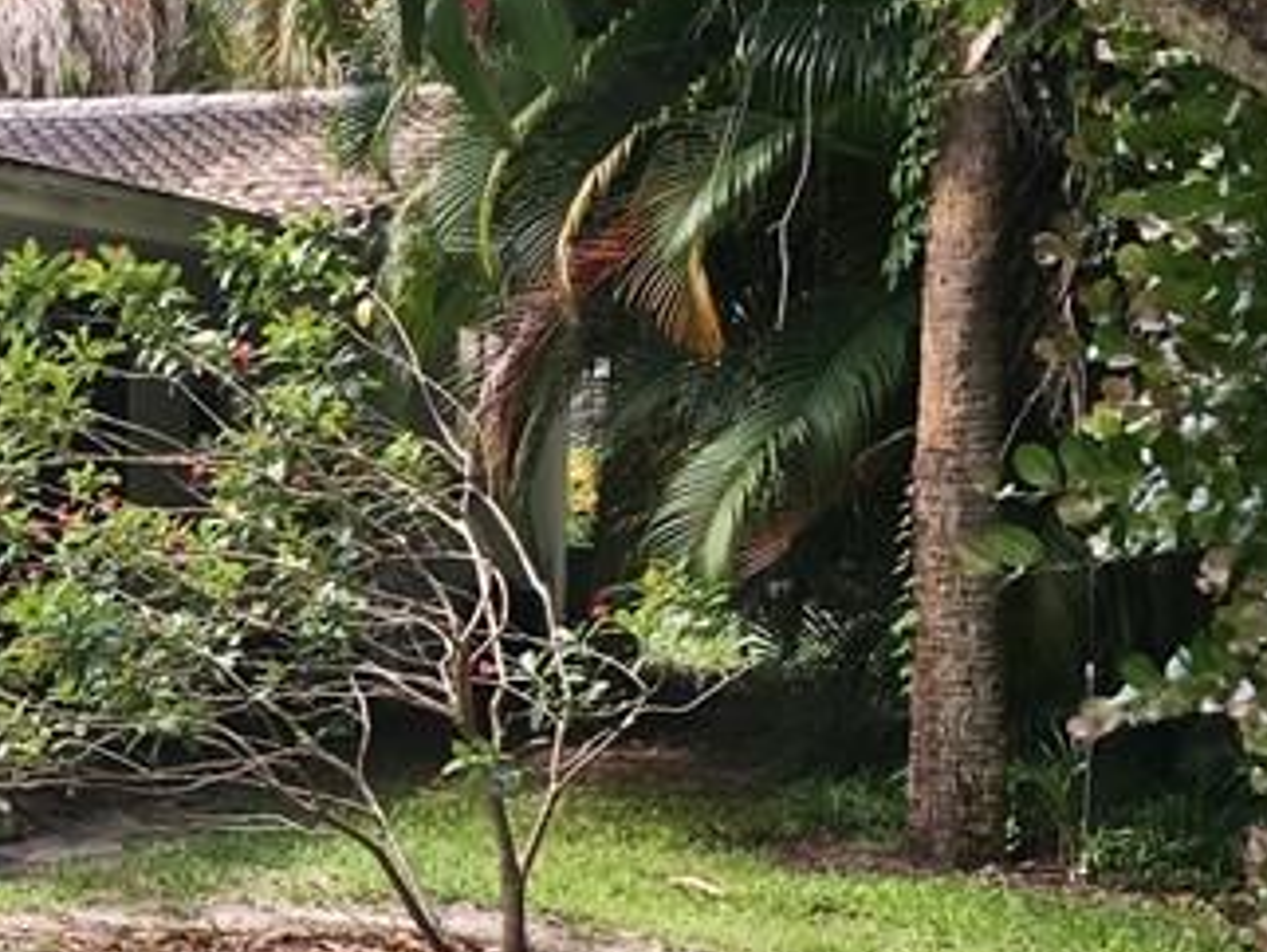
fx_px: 3370
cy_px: 698
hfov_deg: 19.6
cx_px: -384
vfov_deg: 16.0
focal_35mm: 92
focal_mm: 4.15
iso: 25
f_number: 2.2
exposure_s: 1/373
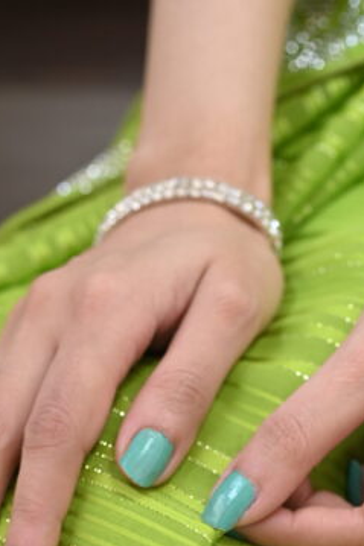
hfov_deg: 15.5
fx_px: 1336
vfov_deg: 21.7
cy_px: 625
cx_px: 207
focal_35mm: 88
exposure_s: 1/250
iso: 1000
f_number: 4
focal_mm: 35
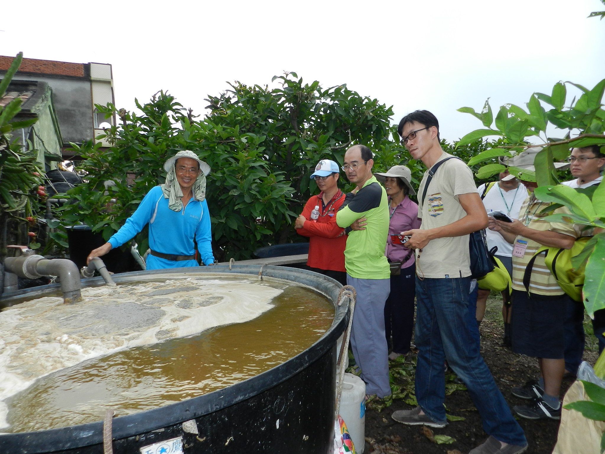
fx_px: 402
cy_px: 227
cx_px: 302
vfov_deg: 58.9
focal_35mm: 23
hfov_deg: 73.9
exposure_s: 1/200
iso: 160
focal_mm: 4
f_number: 3.4
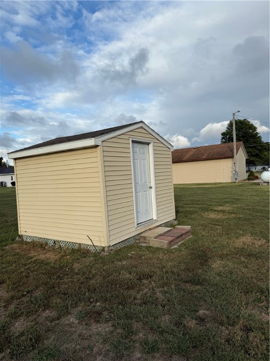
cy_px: 180
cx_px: 135
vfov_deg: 71.6
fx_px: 250
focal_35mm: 24
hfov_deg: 56.8
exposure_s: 1/3584
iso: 80
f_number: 1.78
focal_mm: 6.76
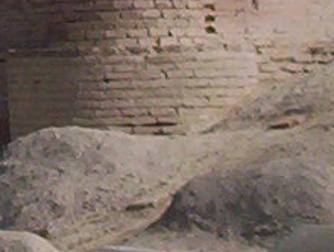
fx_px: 2727
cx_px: -691
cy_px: -370
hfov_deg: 6.4
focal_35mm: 282
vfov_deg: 5.1
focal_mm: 4.99
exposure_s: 1/2000
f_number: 4.5
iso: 100
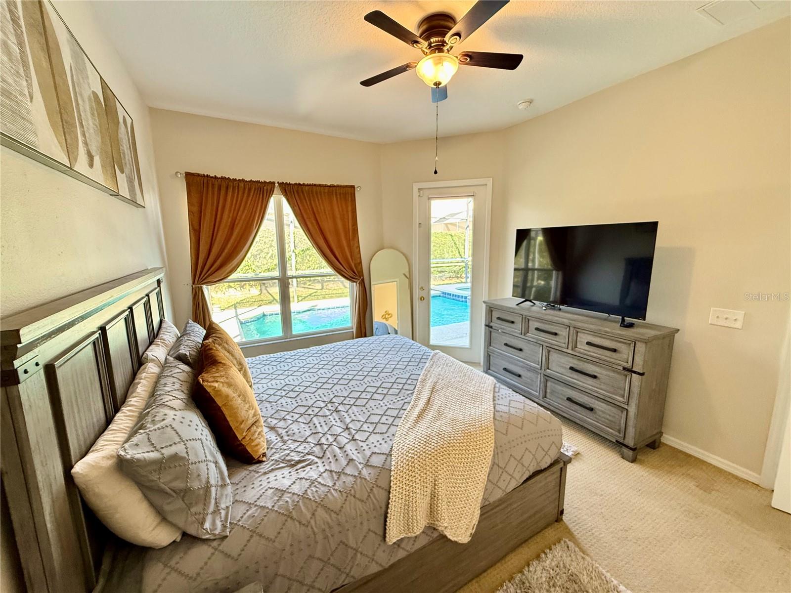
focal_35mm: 14
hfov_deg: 102.1
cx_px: 396
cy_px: 296
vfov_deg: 85.7
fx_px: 320
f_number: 2.2
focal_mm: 2.22
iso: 400
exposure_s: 1/60
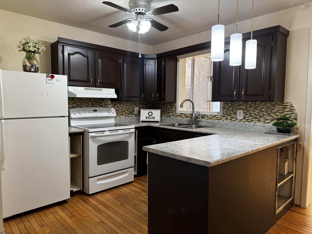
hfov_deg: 71.6
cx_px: 156
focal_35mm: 24
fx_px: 216
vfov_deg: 56.8
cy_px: 117
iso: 125
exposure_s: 1/60
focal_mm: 6.76
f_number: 1.78
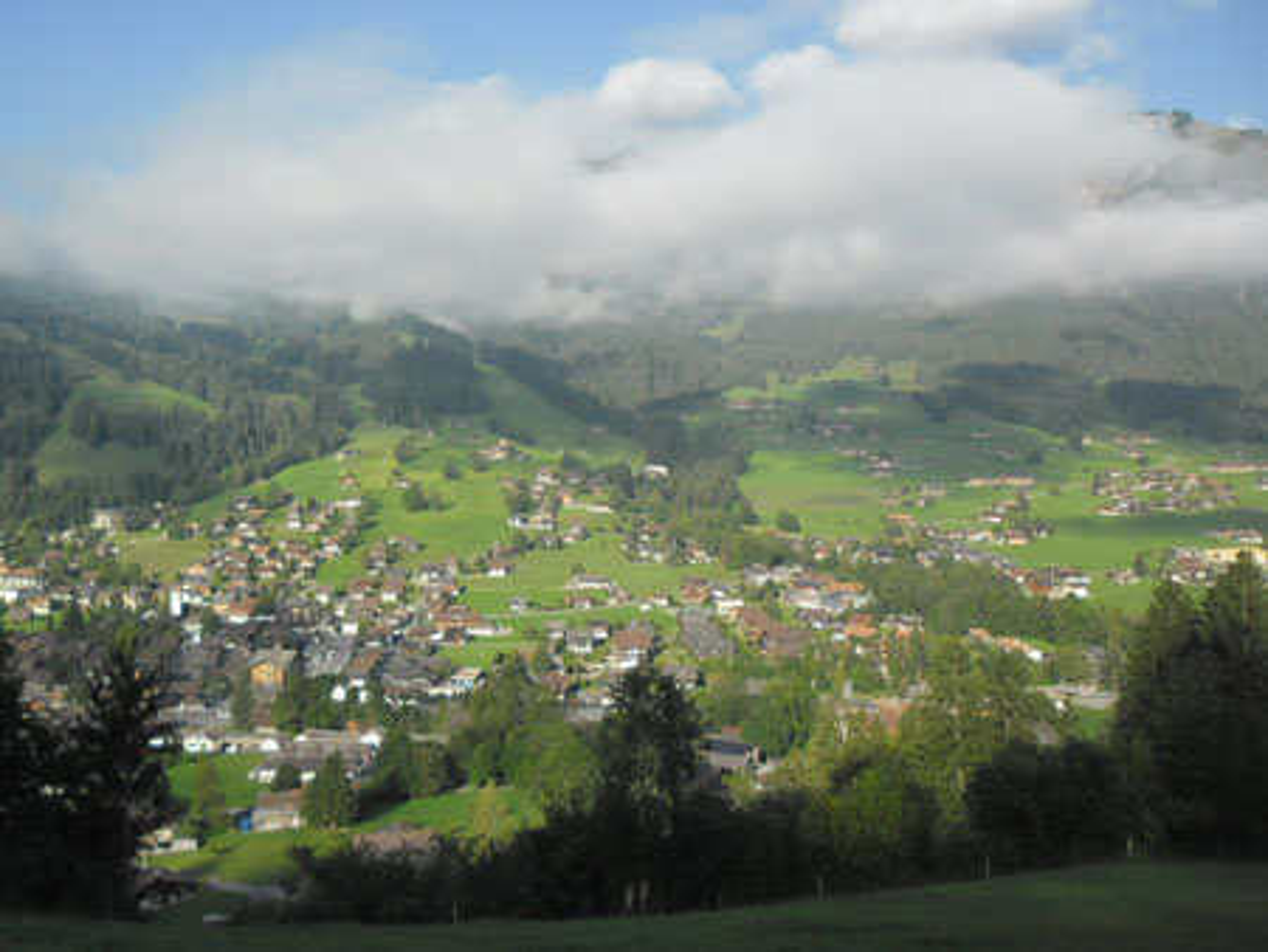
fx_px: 990
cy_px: 476
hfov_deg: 65.3
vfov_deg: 51.4
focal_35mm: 27
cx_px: 634
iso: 80
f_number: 3.5
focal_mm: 4.9
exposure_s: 1/558
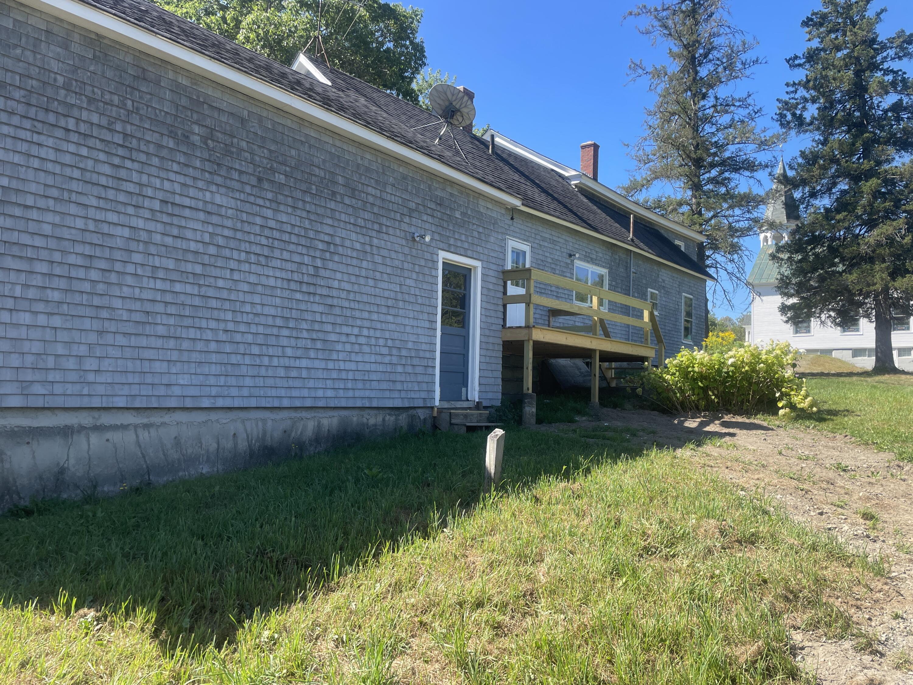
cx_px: 456
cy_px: 342
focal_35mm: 26
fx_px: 686
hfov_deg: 67.3
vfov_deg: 53.1
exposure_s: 1/955
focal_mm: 4.2
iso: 32
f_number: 1.6
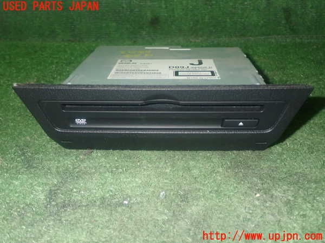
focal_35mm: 38
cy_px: 122
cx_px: 162
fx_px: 357
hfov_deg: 49.0
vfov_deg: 37.7
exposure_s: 1/40
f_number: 8
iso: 800
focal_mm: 6.83
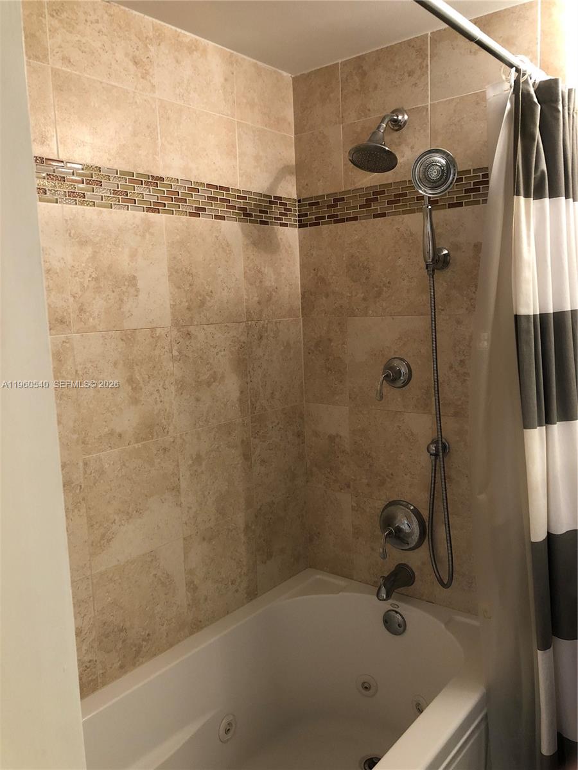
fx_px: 623
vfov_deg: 63.4
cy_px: 385
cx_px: 289
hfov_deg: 49.7
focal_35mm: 28
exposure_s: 1/15
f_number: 1.8
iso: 80
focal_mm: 4
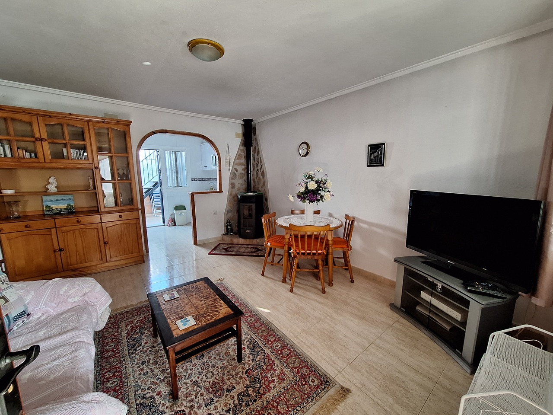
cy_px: 208
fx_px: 208
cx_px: 276
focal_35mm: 13
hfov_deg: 106.2
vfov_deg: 89.9
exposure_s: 1/50
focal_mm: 1.74
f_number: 2.2
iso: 160
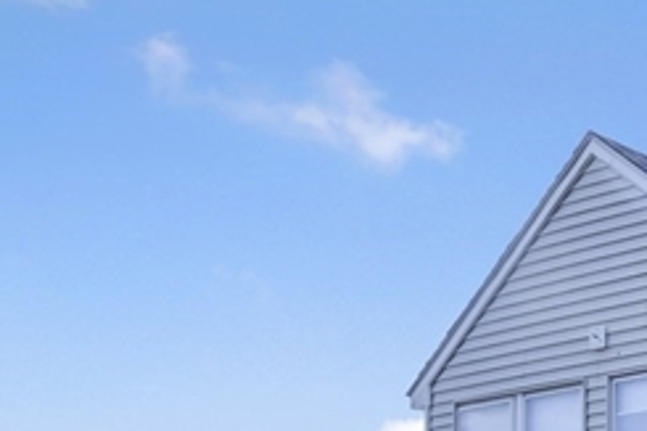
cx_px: 1183
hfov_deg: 20.3
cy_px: 744
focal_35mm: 69
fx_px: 1241
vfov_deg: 16.8
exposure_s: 1/80
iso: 160
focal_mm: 11
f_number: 10
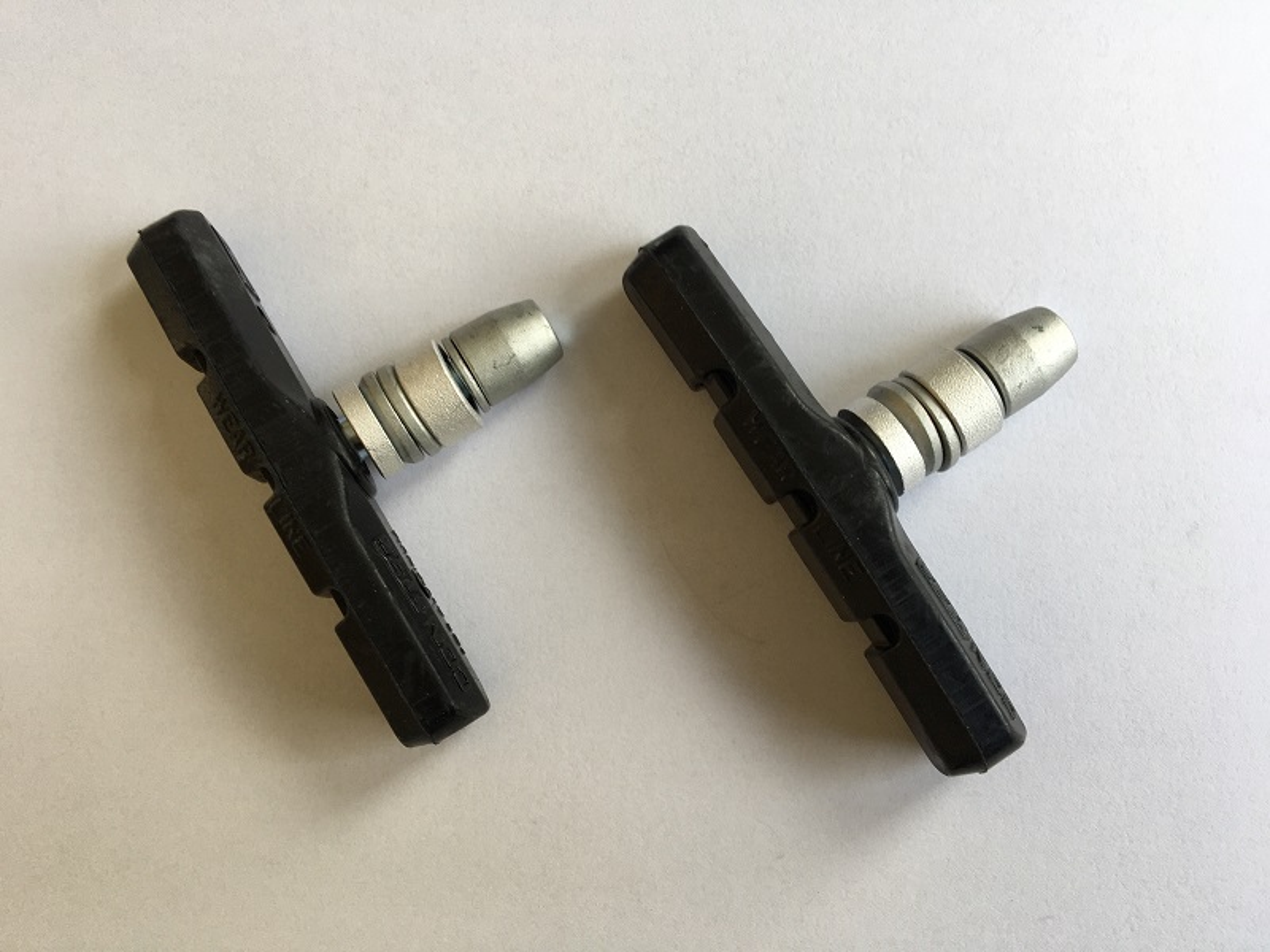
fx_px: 1064
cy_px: 476
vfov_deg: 48.2
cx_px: 635
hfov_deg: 61.7
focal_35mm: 29
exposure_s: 1/50
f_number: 2.2
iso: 32
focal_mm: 4.15
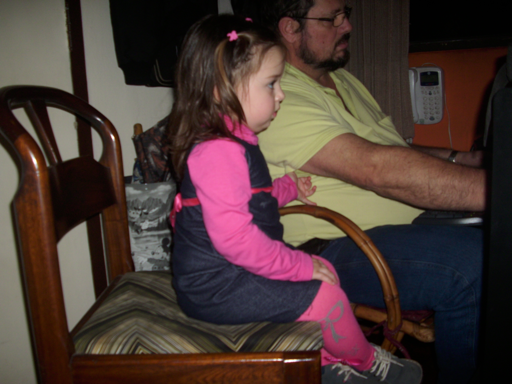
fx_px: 459
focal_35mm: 31
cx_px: 256
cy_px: 192
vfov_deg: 45.4
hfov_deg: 58.4
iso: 50
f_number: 2.8
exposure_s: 1/200
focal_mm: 6.2
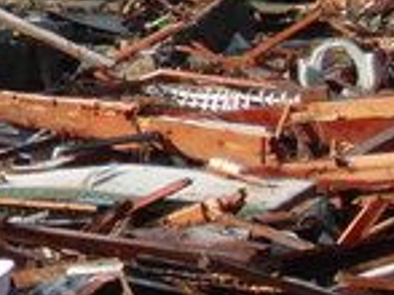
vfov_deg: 5.7
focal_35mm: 258
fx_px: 2934
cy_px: -123
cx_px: -289
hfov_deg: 7.5
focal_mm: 6.42
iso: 100
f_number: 3.6
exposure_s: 1/640
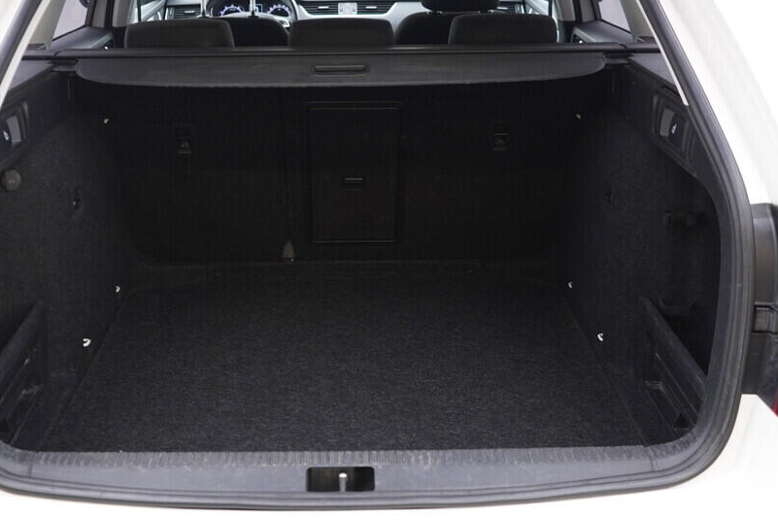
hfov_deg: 42.6
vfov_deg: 29.2
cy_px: 195
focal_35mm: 46
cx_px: 339
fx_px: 995
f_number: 2.8
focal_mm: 24
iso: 320
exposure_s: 1/40
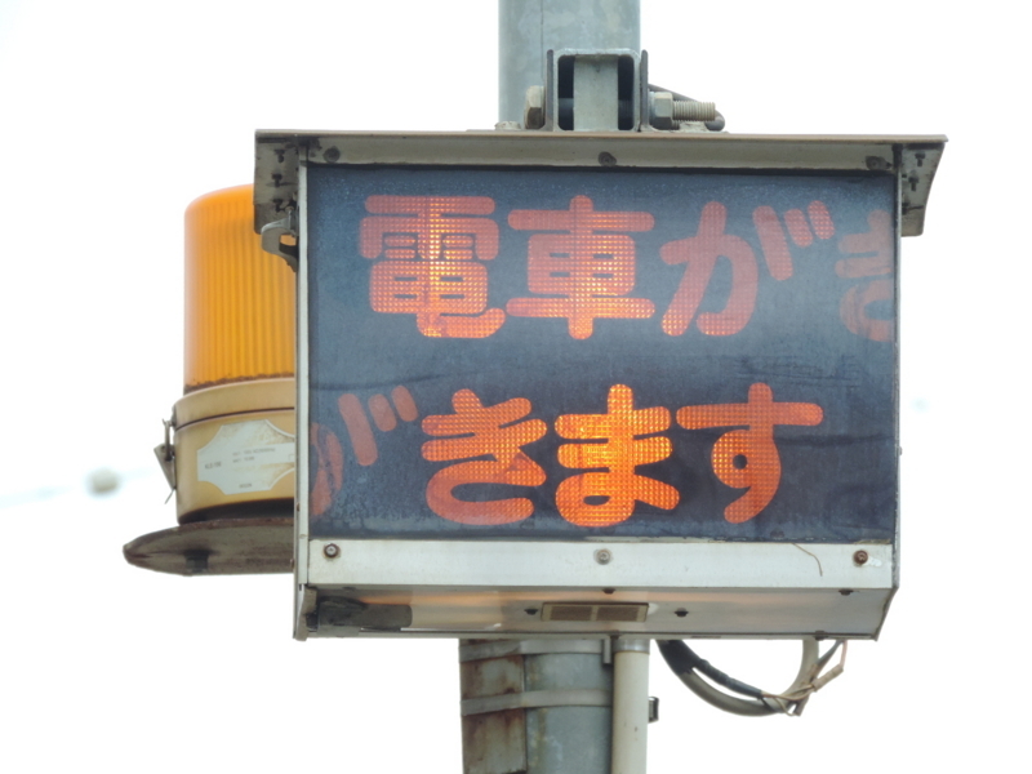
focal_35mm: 435
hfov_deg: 4.6
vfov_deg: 3.4
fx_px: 12969
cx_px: 516
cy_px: 387
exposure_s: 1/125
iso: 400
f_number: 4.9
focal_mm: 77.5
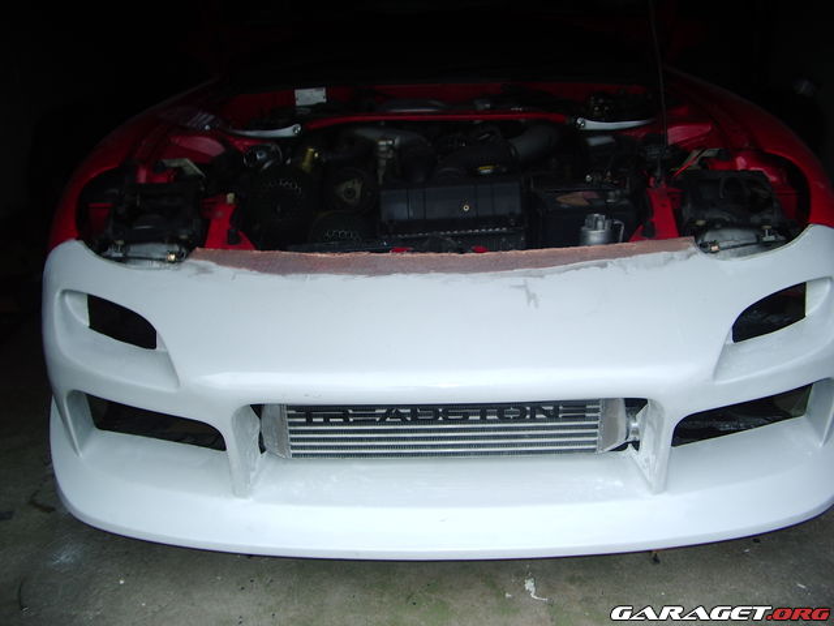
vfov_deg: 40.7
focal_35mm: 35
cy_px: 313
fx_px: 843
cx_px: 417
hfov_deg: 52.6
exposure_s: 1/100
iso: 50
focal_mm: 5.8
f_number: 2.6
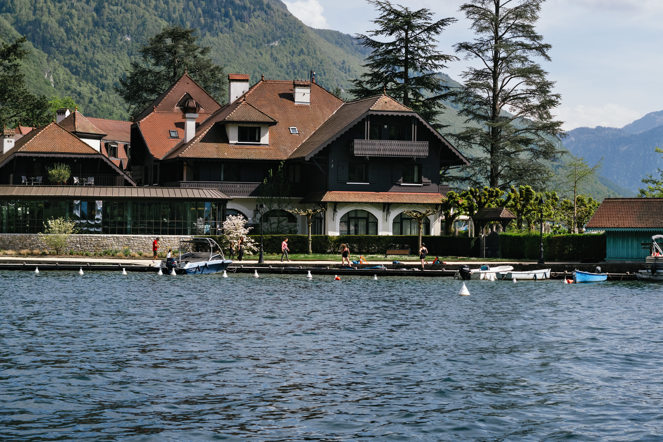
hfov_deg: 21.0
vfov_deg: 14.0
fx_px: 1786
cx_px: 406
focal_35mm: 97
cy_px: 82
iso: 400
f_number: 6.3
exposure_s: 1/2500
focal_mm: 58
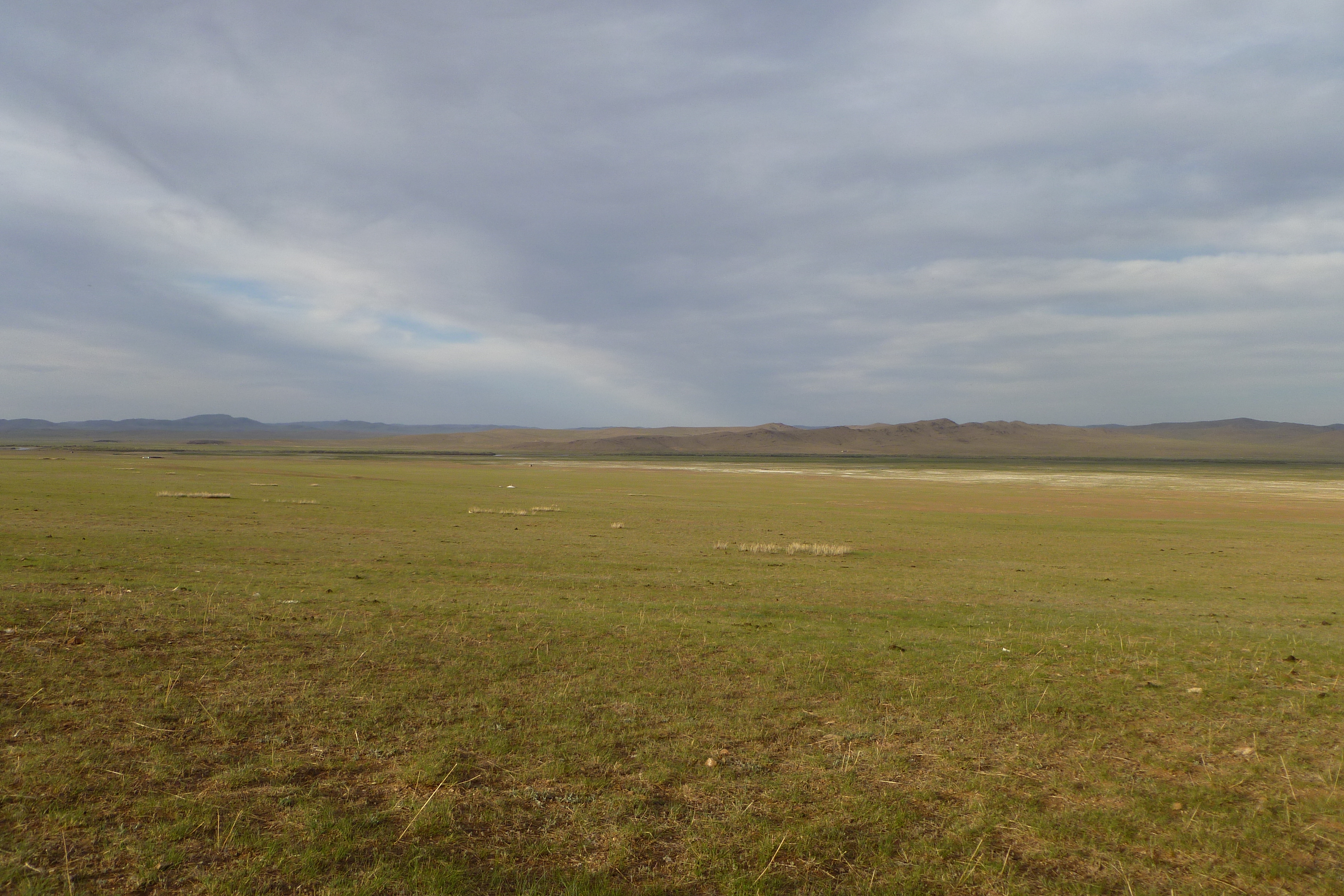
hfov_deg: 61.9
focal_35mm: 30
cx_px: 671
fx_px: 1120
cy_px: 458
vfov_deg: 43.6
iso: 80
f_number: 3.3
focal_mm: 5
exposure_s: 1/500
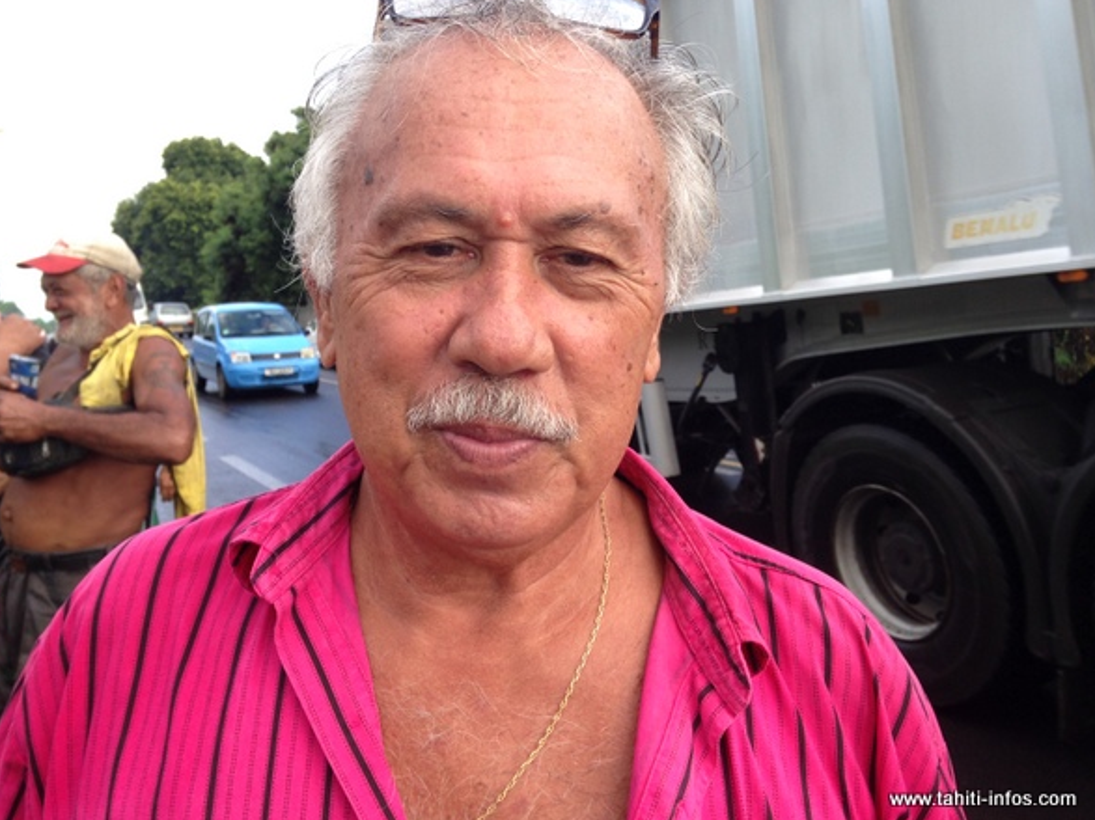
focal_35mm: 36
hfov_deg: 51.3
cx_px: 511
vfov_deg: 39.6
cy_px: 388
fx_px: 1139
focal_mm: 4.12
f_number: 2.4
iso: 50
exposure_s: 1/317
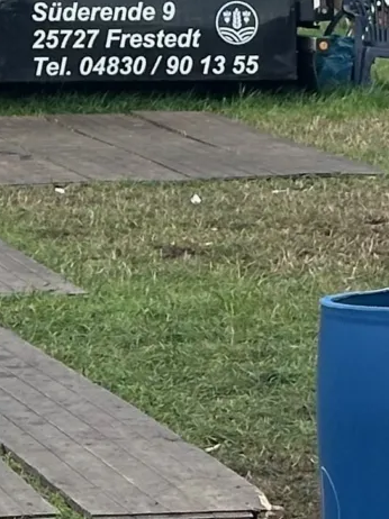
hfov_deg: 5.6
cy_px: -432
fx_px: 3989
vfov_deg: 7.2
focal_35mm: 266
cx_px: -88
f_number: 1.78
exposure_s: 1/3472
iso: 64
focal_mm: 6.86
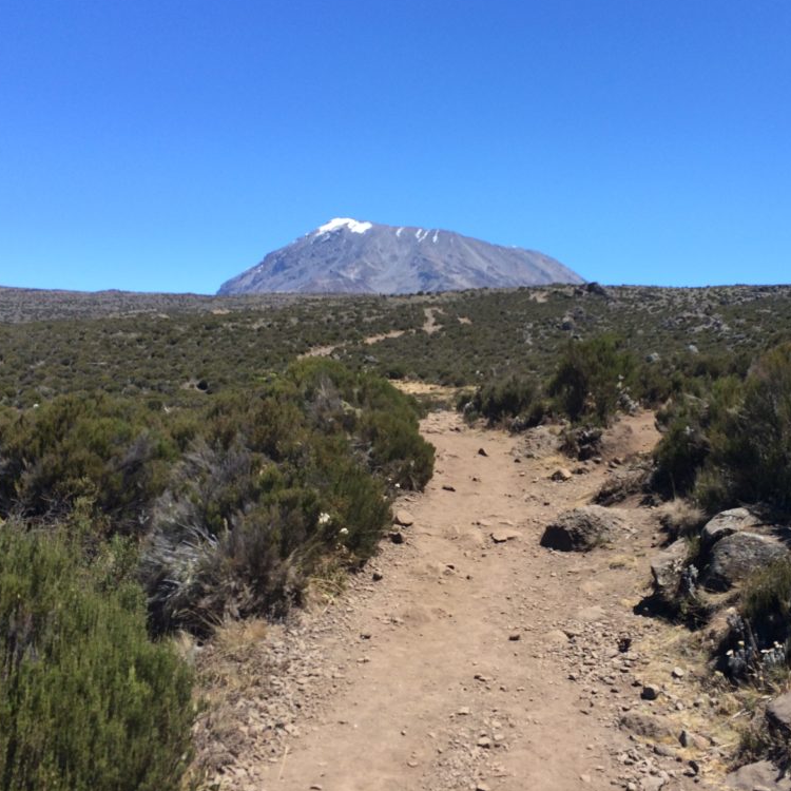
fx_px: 905
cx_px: 507
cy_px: 389
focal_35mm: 35
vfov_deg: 47.2
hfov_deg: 46.7
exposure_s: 1/1282
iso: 32
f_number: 2.2
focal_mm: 4.15
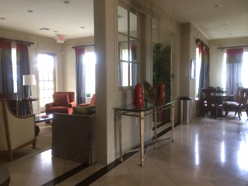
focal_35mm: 30
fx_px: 215
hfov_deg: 60.0
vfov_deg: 46.8
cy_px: 93
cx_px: 124
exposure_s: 1/30
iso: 160
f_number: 2.2
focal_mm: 4.12
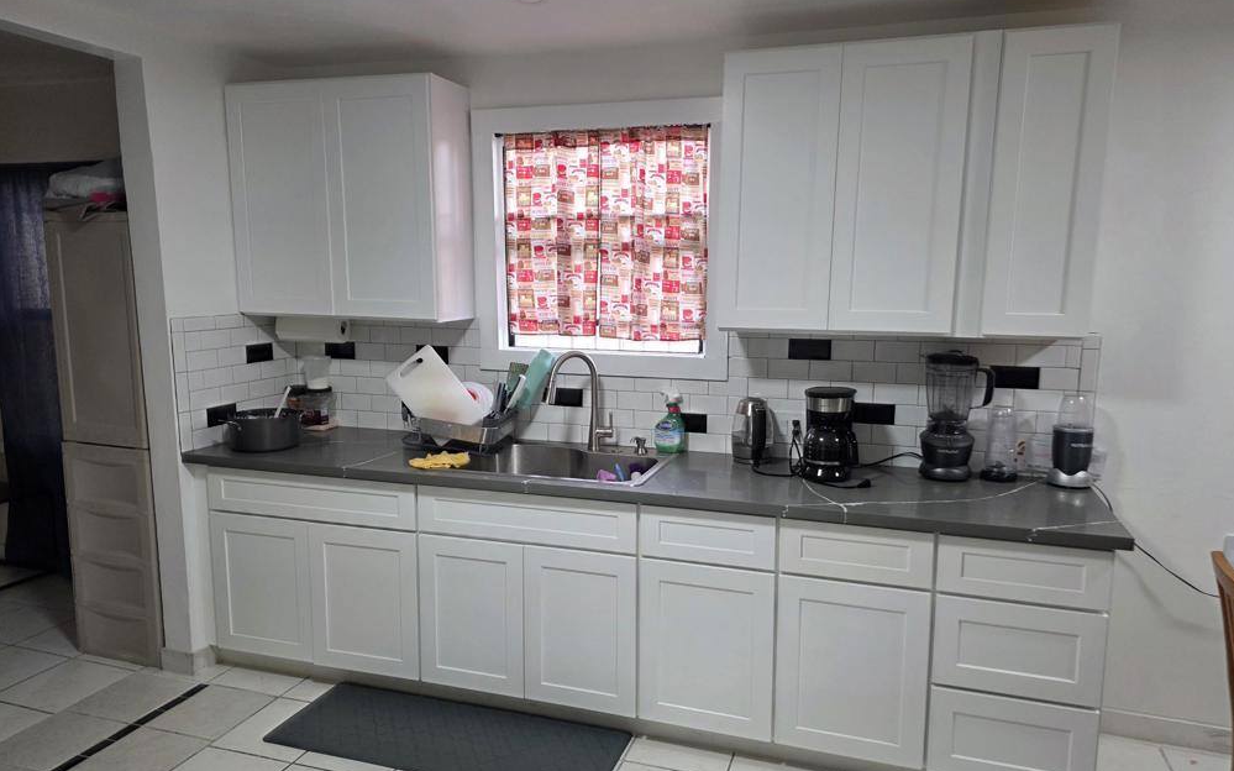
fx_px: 841
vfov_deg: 49.3
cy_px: 399
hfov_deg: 72.6
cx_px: 610
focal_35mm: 25
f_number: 1.7
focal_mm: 6.3
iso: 200
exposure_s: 1/120
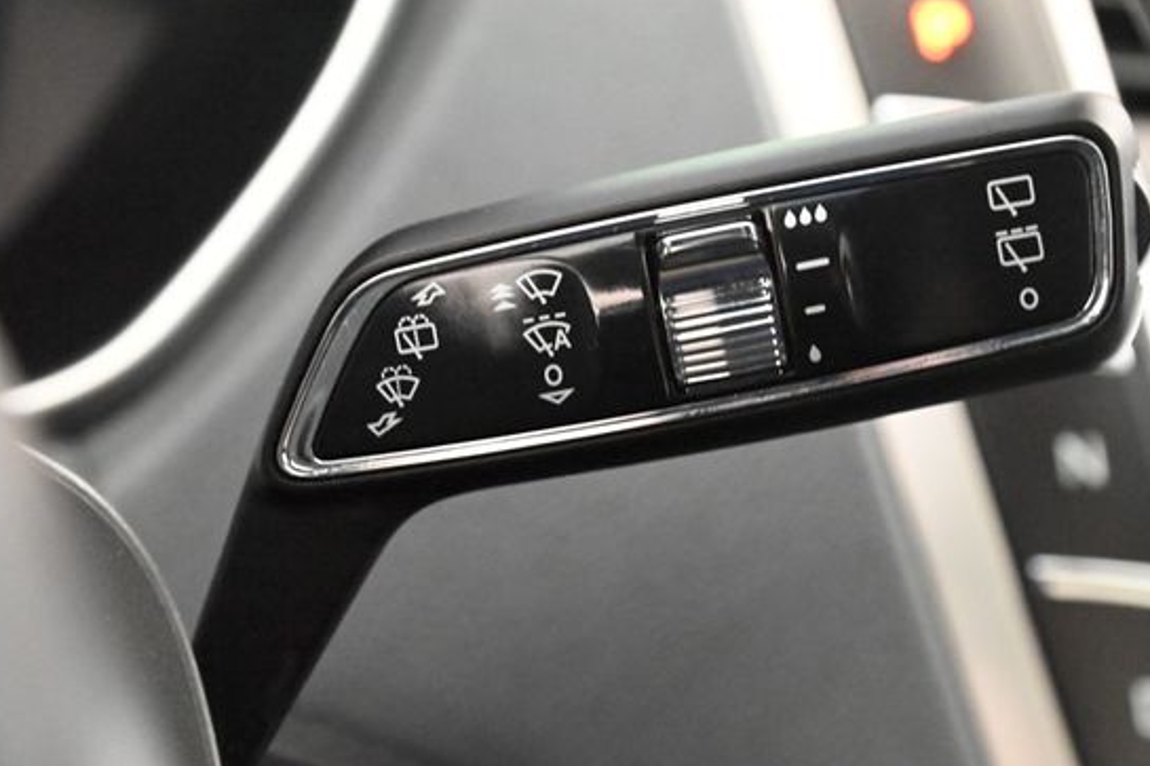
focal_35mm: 141
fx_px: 4503
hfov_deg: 14.6
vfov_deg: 9.7
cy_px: 327
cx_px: 616
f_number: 9
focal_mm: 120
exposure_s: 1/60
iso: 22800
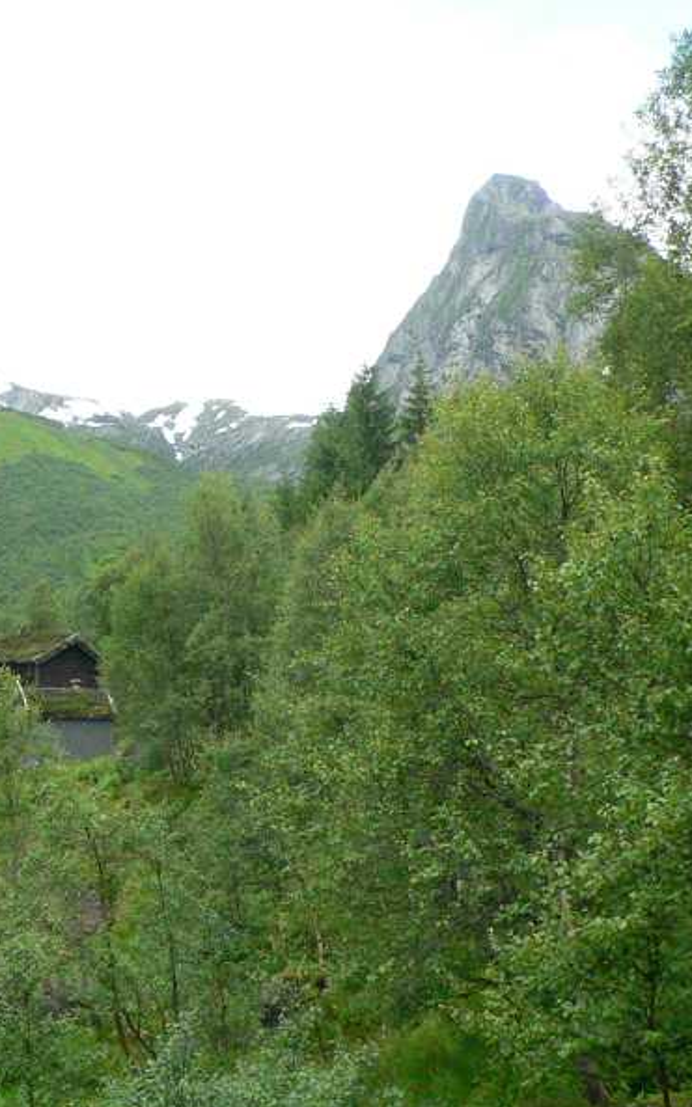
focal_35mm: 50
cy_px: 554
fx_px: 1509
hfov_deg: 24.9
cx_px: 50
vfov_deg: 40.3
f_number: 4
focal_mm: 4.6
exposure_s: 1/640
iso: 400
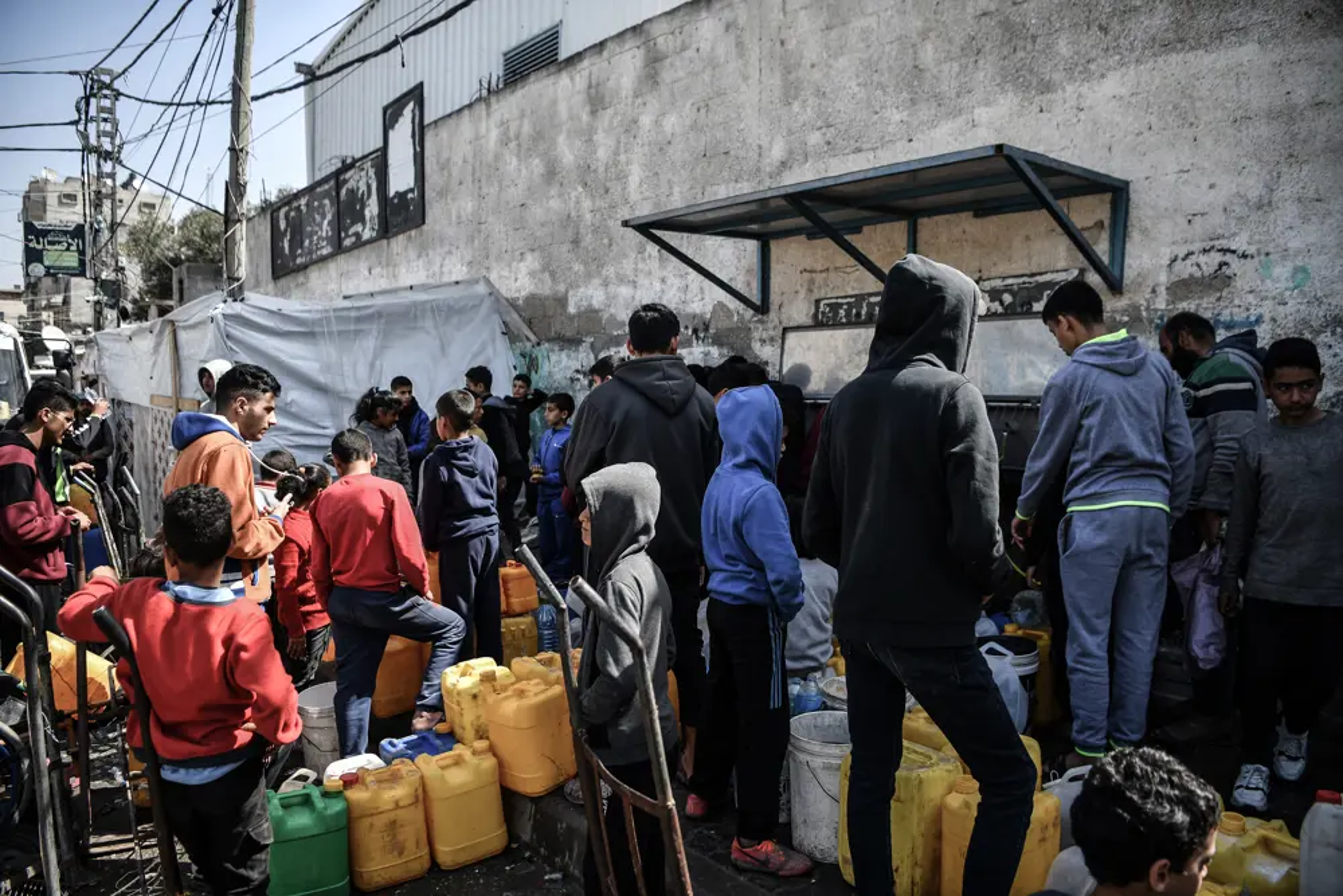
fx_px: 895
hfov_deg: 73.7
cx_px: 672
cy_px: 448
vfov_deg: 53.1
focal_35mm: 24
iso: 160
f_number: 2.8
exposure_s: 1/2000
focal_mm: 24
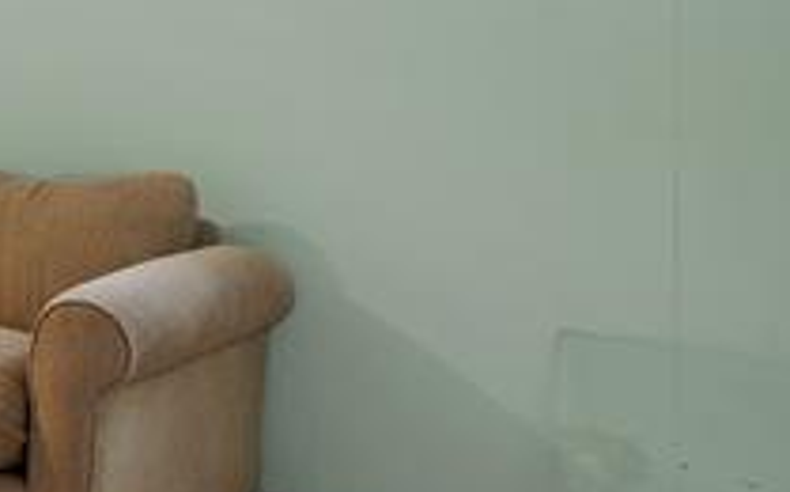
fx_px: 1075
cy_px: 131
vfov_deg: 25.5
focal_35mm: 50
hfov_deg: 28.9
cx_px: -340
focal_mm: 16
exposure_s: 1/5
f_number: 8
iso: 500
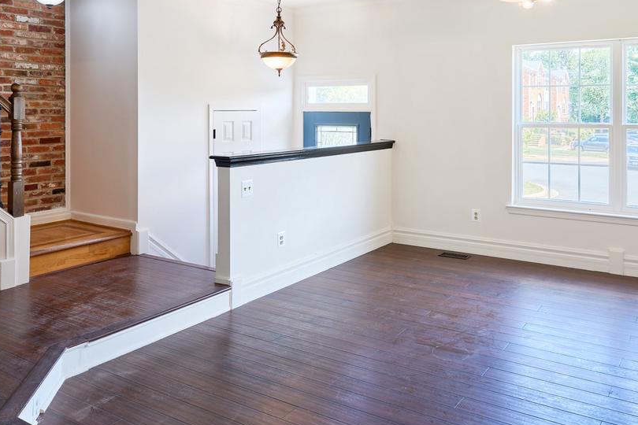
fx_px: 567
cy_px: 107
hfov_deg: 58.5
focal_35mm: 32
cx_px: 367
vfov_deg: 40.0
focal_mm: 18
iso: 100
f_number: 8
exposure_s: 1/30
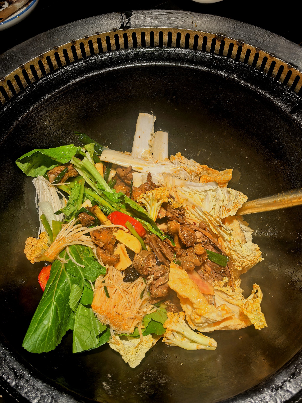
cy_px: 202
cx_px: 151
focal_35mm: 27
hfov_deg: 51.4
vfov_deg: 65.3
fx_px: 314
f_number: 2
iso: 50
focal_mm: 6.98
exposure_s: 1/101
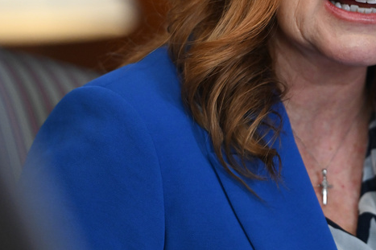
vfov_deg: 3.4
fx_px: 4239
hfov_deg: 5.1
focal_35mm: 406
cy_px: -8
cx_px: 376
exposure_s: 1/160
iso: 2000
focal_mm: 185
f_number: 2.8
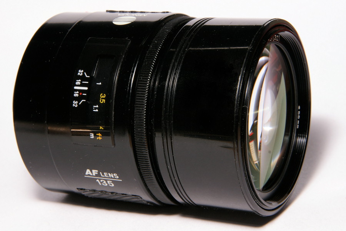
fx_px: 1081
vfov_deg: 12.2
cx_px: 173
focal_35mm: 112
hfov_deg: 18.2
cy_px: 116
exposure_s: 1/60
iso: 200
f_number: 22
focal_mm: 75
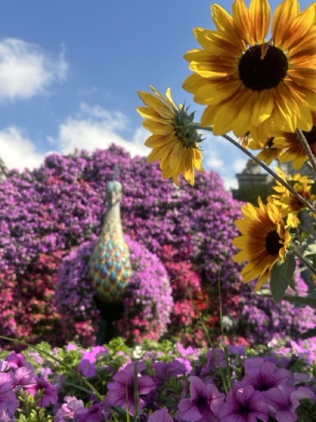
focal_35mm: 48
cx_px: 158
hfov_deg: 30.3
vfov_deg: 39.7
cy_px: 211
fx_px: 584
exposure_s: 1/2667
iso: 64
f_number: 1.78
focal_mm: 6.86
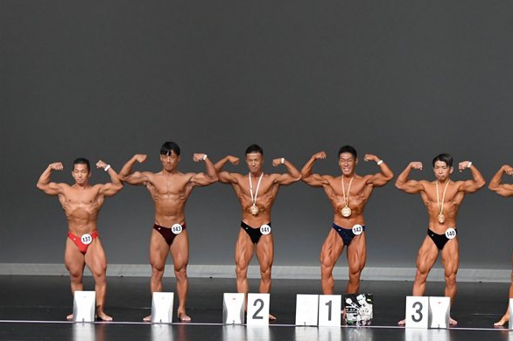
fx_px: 3162
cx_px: 337
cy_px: 211
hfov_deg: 9.3
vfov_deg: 6.2
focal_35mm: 222
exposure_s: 1/400
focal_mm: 112
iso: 5000
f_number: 5.6
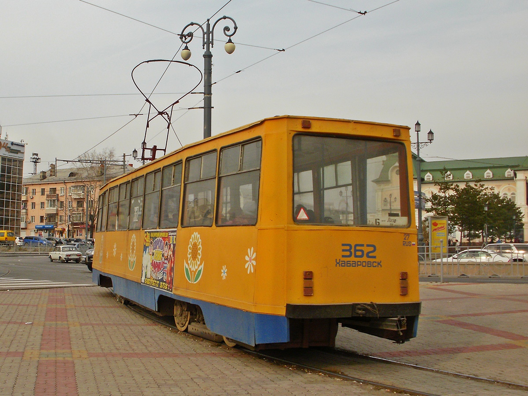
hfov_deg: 51.4
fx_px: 549
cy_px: 198
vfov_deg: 39.7
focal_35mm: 36
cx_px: 264
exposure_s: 1/320
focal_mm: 6.3
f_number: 5.6
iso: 100
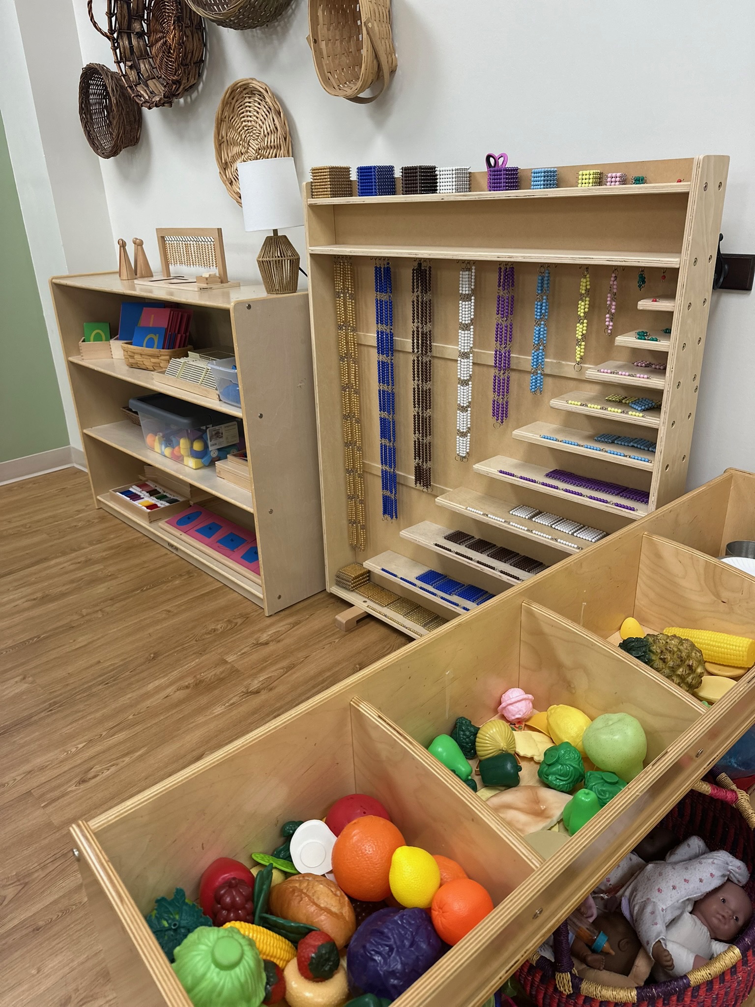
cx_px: 378
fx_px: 698
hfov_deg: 56.8
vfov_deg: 71.6
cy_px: 504
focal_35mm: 24
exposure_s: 1/120
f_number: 1.78
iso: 160
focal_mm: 6.86
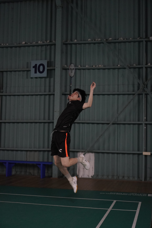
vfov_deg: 37.9
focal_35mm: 52
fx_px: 332
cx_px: 76
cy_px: 114
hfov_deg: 25.8
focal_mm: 35
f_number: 1.8
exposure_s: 1/1000
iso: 1600
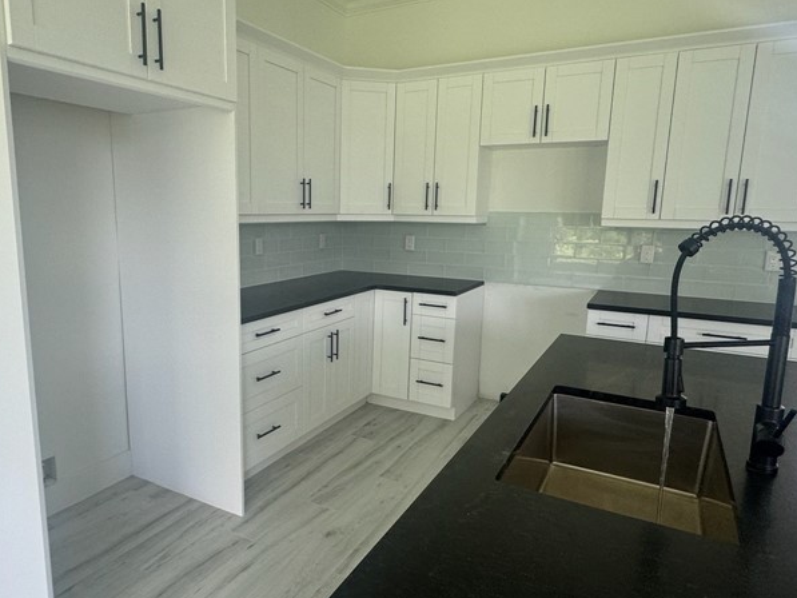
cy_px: 307
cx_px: 332
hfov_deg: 71.1
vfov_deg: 56.8
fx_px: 553
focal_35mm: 24
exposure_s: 1/99
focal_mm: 2.22
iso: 125
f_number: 2.2
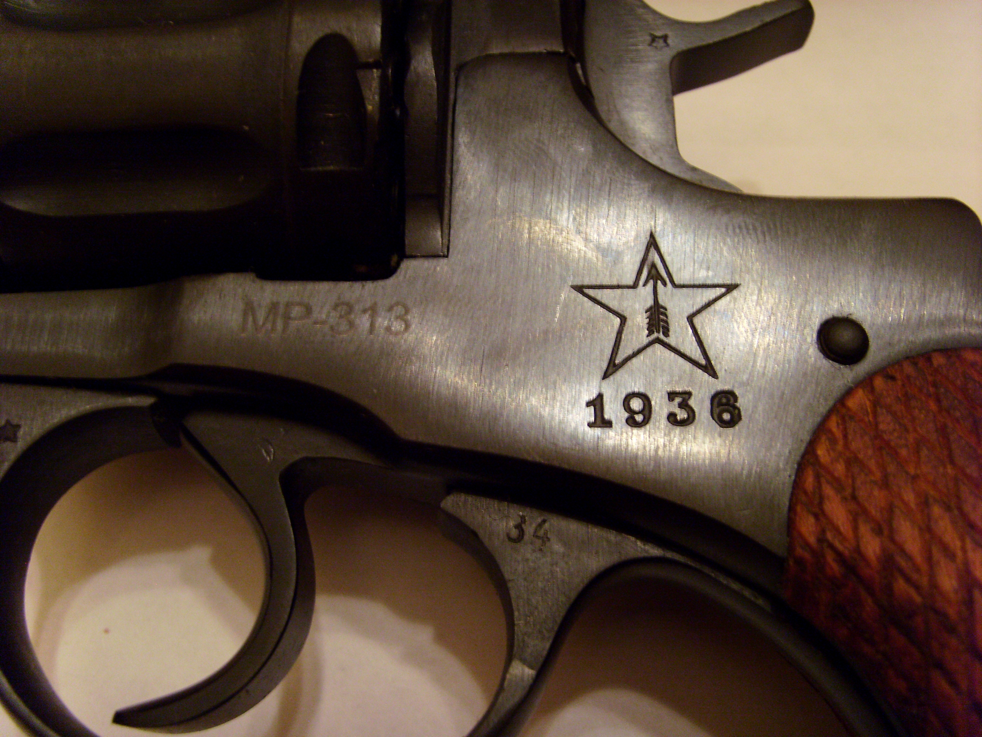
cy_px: 368
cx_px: 491
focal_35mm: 36
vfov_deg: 39.7
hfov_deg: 51.4
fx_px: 1021
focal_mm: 6
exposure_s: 1/8
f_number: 3.5
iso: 200
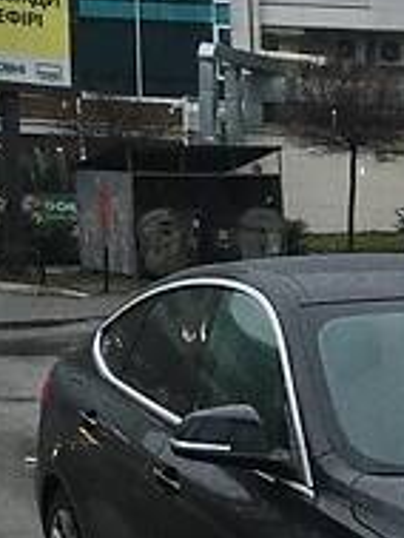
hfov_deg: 14.8
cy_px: 490
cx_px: 626
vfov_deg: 20.8
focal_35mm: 92
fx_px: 1430
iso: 50
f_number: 2.2
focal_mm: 4.2
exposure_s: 1/33
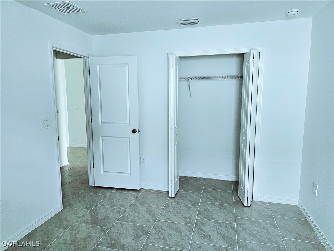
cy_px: 126
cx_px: 167
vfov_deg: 58.9
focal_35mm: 23
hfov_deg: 73.9
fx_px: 222
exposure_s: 1/208
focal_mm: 6.3
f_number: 1.7
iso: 160
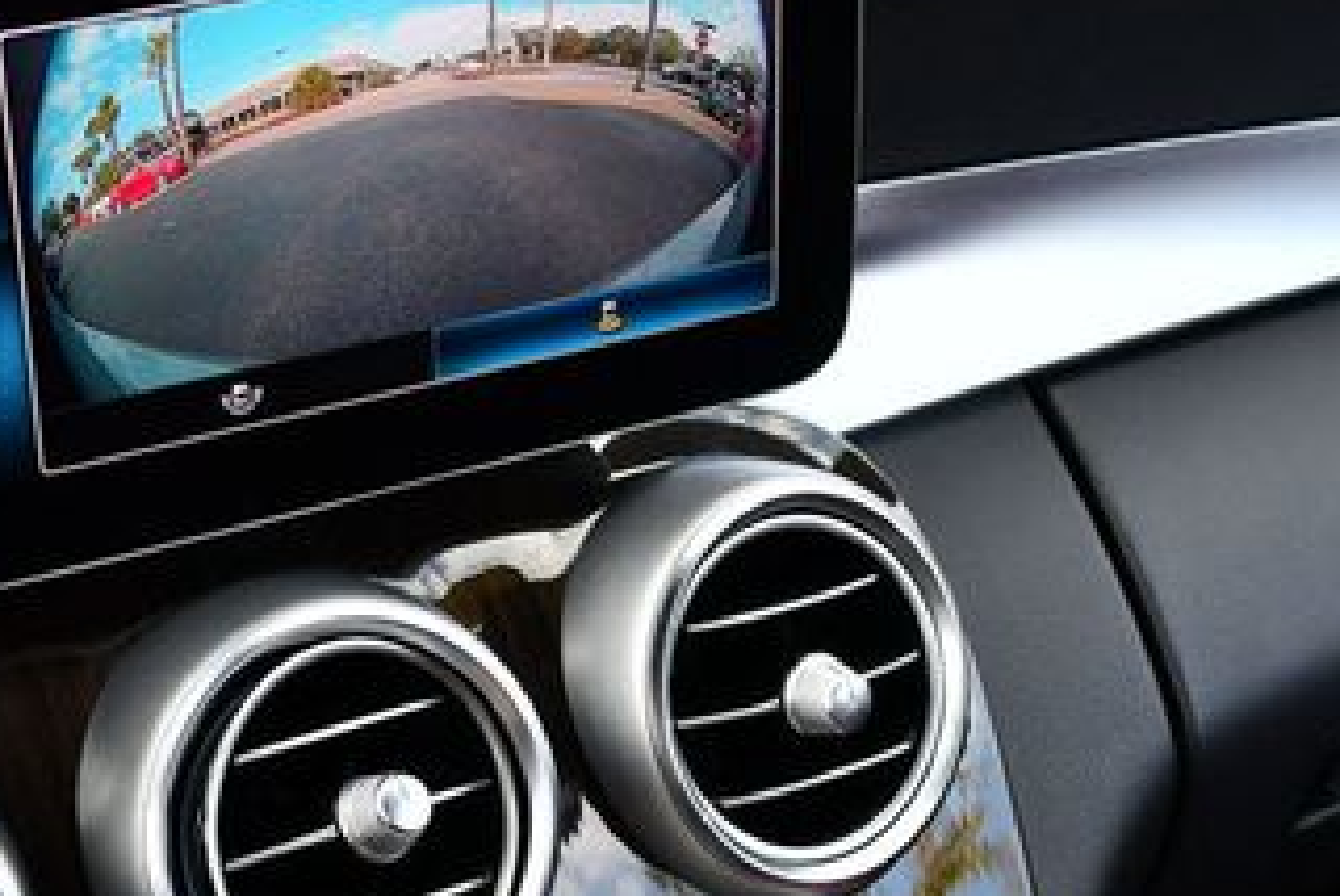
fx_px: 2682
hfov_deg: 27.5
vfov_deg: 18.9
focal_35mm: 72
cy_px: 574
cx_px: 276
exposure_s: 1/250
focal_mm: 18
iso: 400
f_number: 4.5
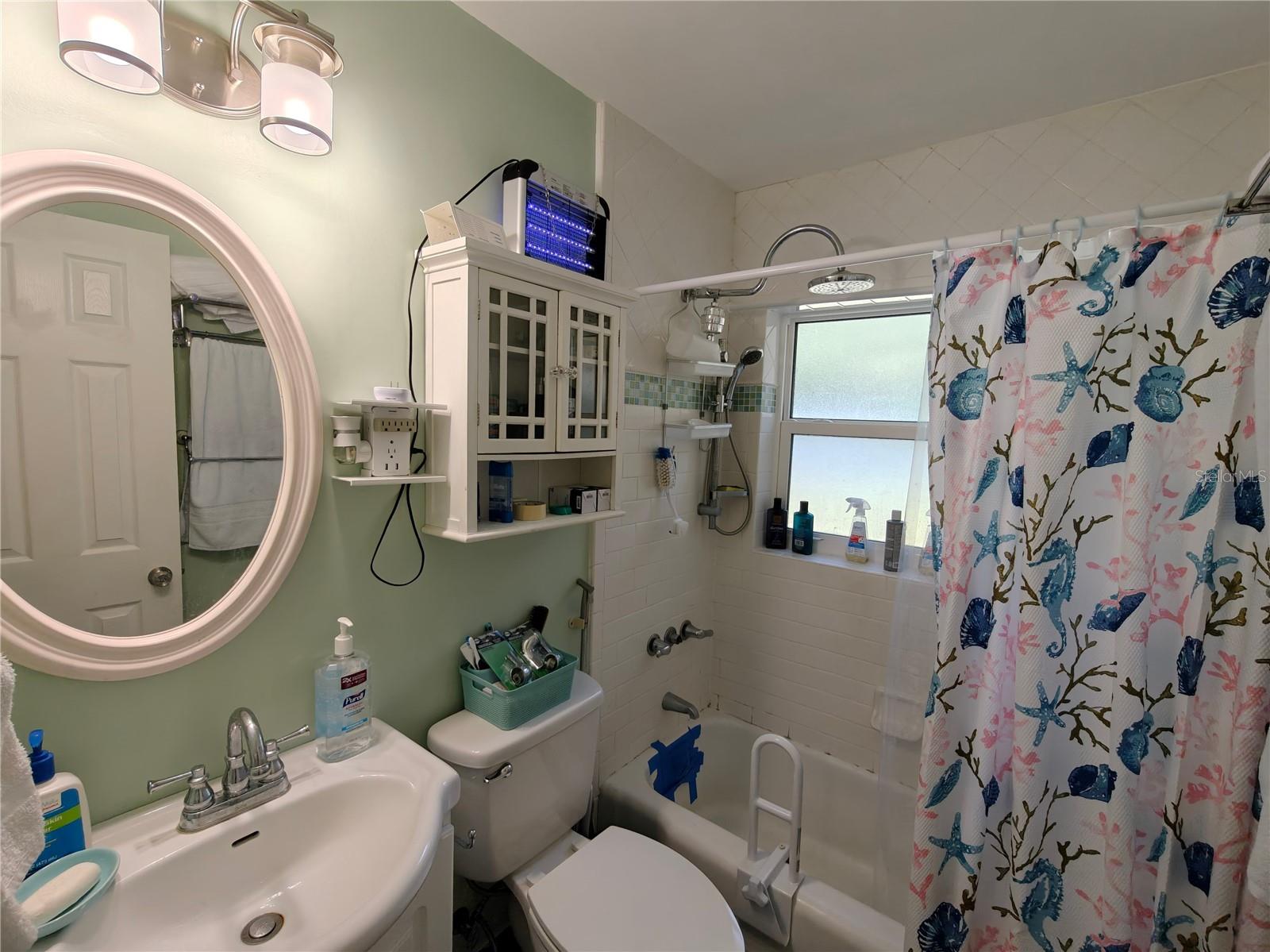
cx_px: 635
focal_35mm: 15
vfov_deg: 81.7
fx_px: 550
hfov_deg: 98.2
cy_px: 476
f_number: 2
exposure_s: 1/120
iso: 200
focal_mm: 2.3
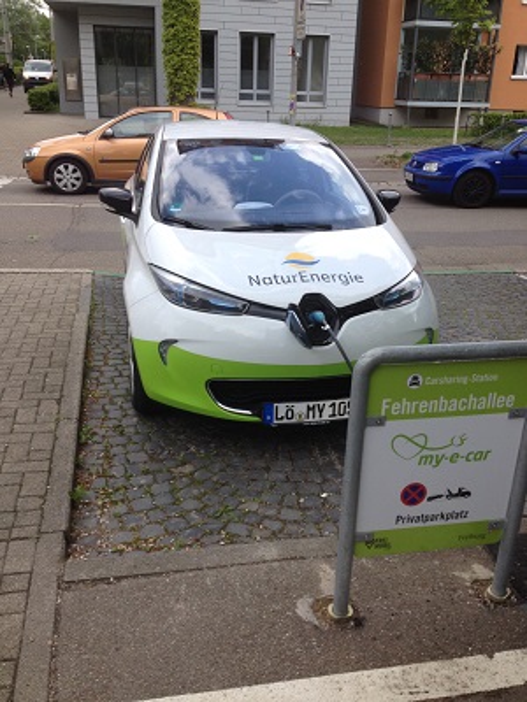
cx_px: 264
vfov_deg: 52.6
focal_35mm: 35
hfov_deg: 40.7
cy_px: 351
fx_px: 710
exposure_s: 1/472
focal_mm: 4.28
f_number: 2.4
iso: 50
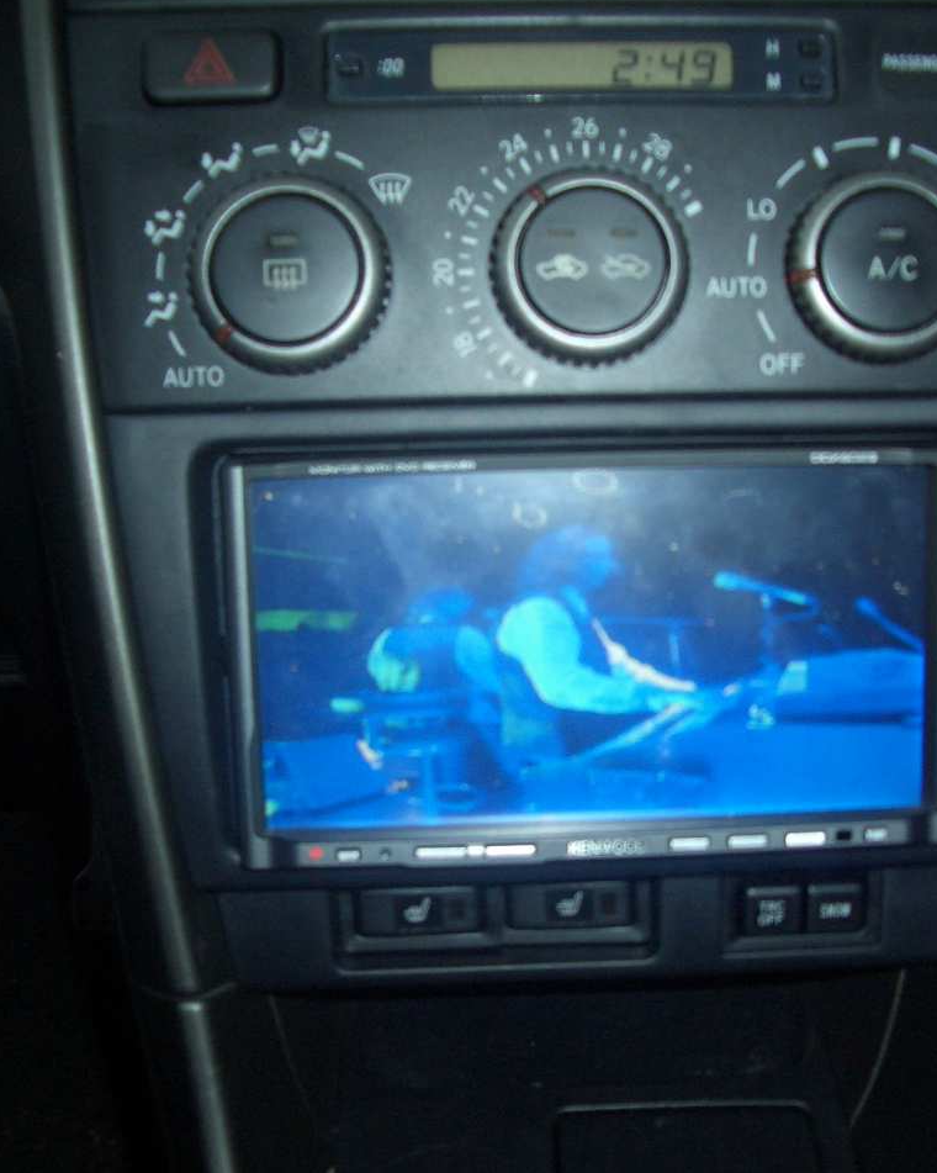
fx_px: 1596
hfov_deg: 32.6
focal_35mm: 46
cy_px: 585
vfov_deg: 40.3
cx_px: 566
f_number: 2.6
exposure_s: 1/60
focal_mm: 5.8
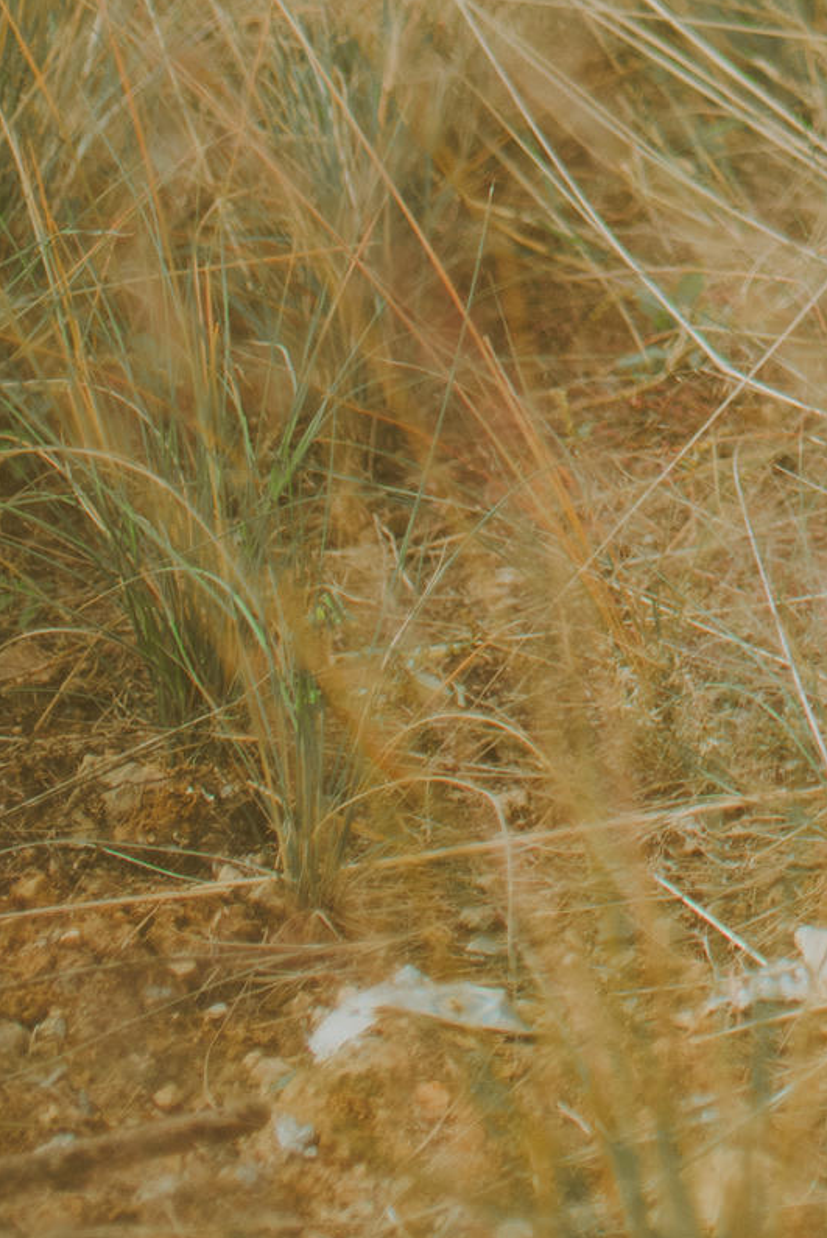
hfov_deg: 8.0
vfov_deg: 11.6
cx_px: 1835
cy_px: -1087
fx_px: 5575
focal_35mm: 162
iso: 64
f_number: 1.4
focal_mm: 35
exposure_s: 1/4000
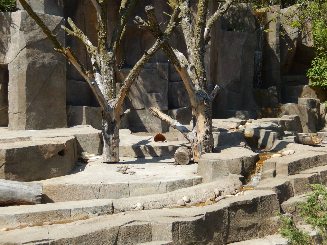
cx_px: 164
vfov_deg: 21.9
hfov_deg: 29.0
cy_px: 122
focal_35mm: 67
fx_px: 633
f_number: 4.8
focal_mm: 12
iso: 125
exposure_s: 1/500
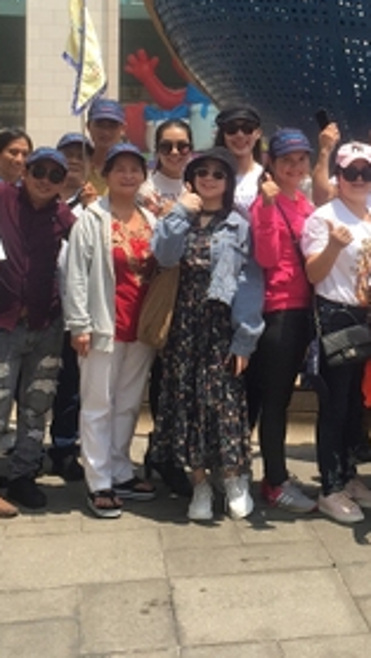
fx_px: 1189
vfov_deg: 30.5
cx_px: 319
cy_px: 160
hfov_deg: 17.5
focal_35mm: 68
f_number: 2.2
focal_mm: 4.15
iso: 32
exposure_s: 1/1799
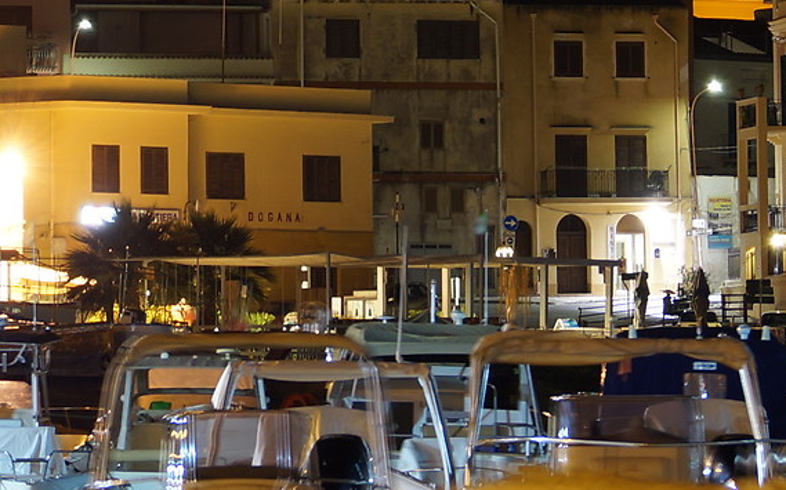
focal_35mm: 290
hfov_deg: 7.2
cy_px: -332
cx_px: 142
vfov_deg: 4.5
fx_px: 6212
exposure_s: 6
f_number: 5.6
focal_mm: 45
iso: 100
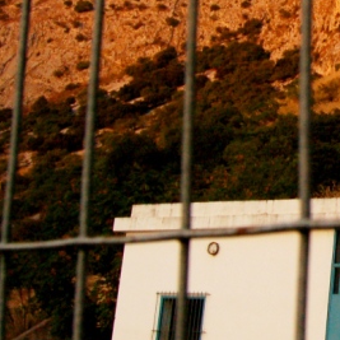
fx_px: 978
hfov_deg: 16.7
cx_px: 593
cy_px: 54
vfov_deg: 19.5
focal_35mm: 88
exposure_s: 1/200
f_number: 11
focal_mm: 18
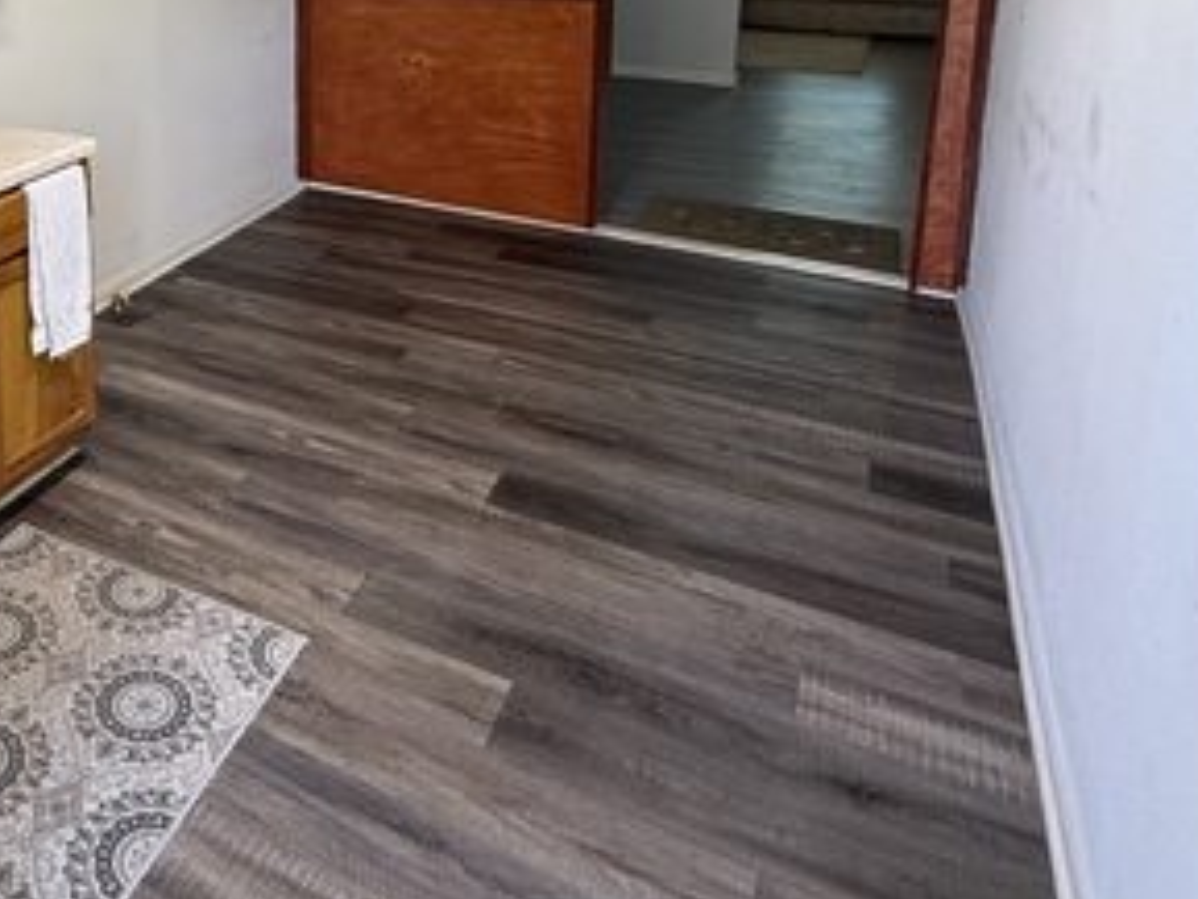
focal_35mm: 31
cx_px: 133
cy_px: 58
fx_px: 1073
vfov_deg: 41.2
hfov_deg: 51.8
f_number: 2.2
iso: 200
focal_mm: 2.22
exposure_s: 1/60
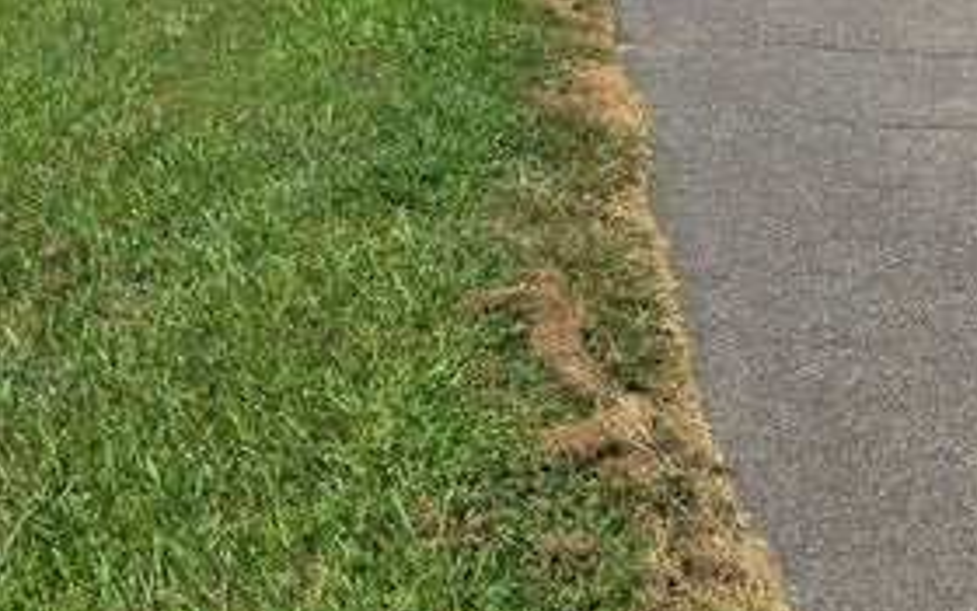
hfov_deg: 43.8
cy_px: -175
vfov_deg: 26.2
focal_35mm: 42
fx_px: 1118
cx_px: 134
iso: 50
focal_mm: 2.2
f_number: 2.2
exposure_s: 1/2977
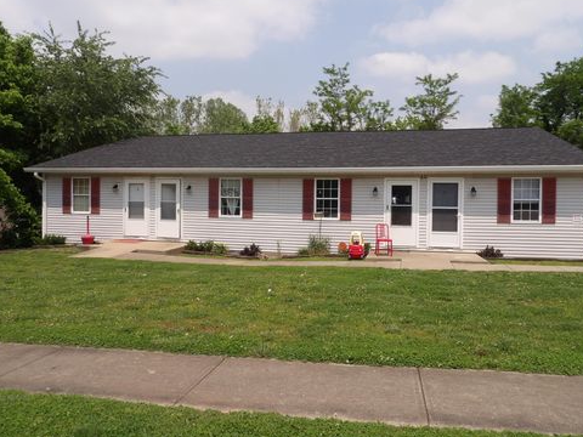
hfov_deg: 69.4
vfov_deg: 54.9
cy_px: 214
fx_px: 421
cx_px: 300
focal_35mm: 25
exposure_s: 1/702
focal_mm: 4.3
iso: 100
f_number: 4.6
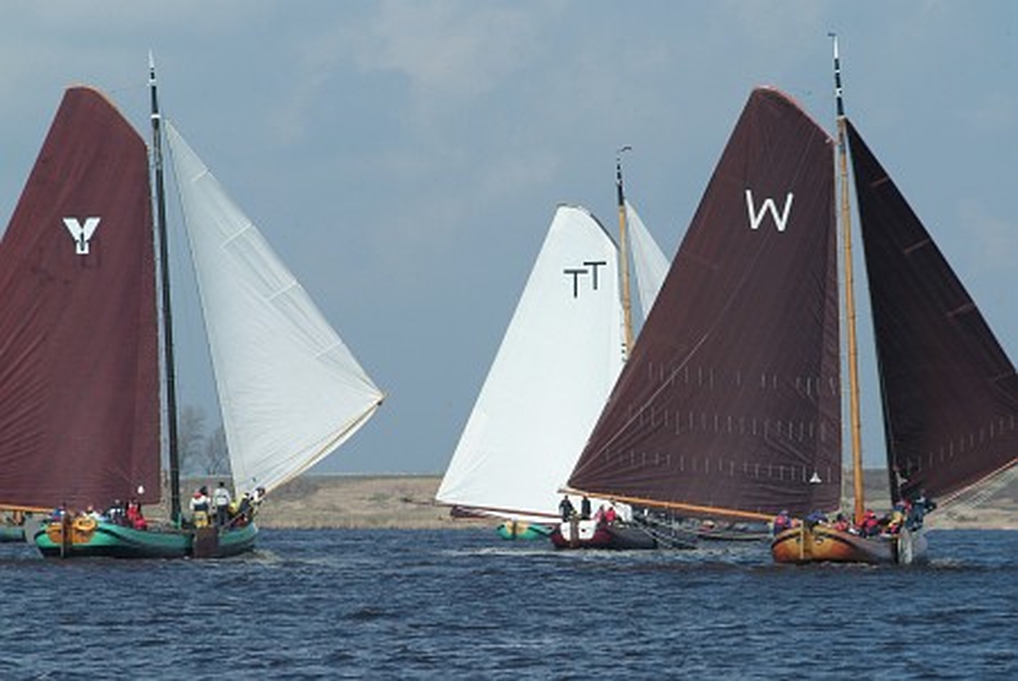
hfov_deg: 10.1
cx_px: 509
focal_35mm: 203
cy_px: 340
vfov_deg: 6.8
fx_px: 5746
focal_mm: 135
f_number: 9.5
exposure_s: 1/1000
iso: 400
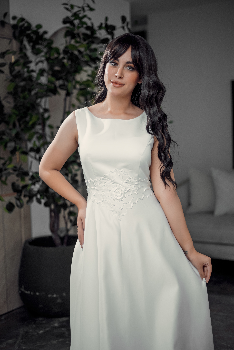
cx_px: 117
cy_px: 175
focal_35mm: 50
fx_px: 487
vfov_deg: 39.6
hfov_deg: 27.0
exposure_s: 1/800
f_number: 1.8
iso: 250
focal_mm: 50
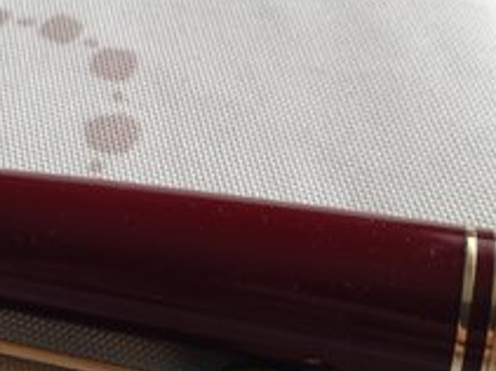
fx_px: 1117
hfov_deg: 25.0
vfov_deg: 18.9
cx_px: 185
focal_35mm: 78
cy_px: 142
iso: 32
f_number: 2.4
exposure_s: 1/24
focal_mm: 3.3
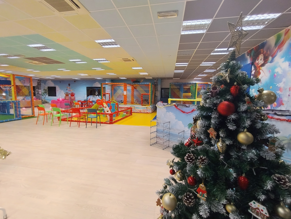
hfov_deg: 94.5
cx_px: 146
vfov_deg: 78.1
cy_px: 110
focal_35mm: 16
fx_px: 135
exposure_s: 1/20
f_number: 2.2
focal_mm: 1.66
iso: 331
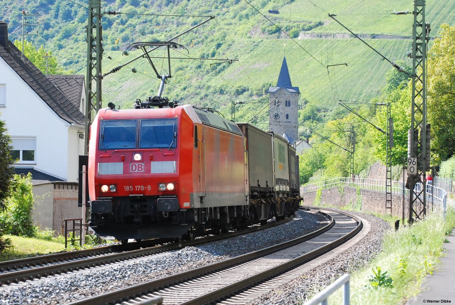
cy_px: 152
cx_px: 228
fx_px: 1898
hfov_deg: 13.7
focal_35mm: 150
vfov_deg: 9.2
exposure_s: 1/800
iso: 1250
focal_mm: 100
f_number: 7.1
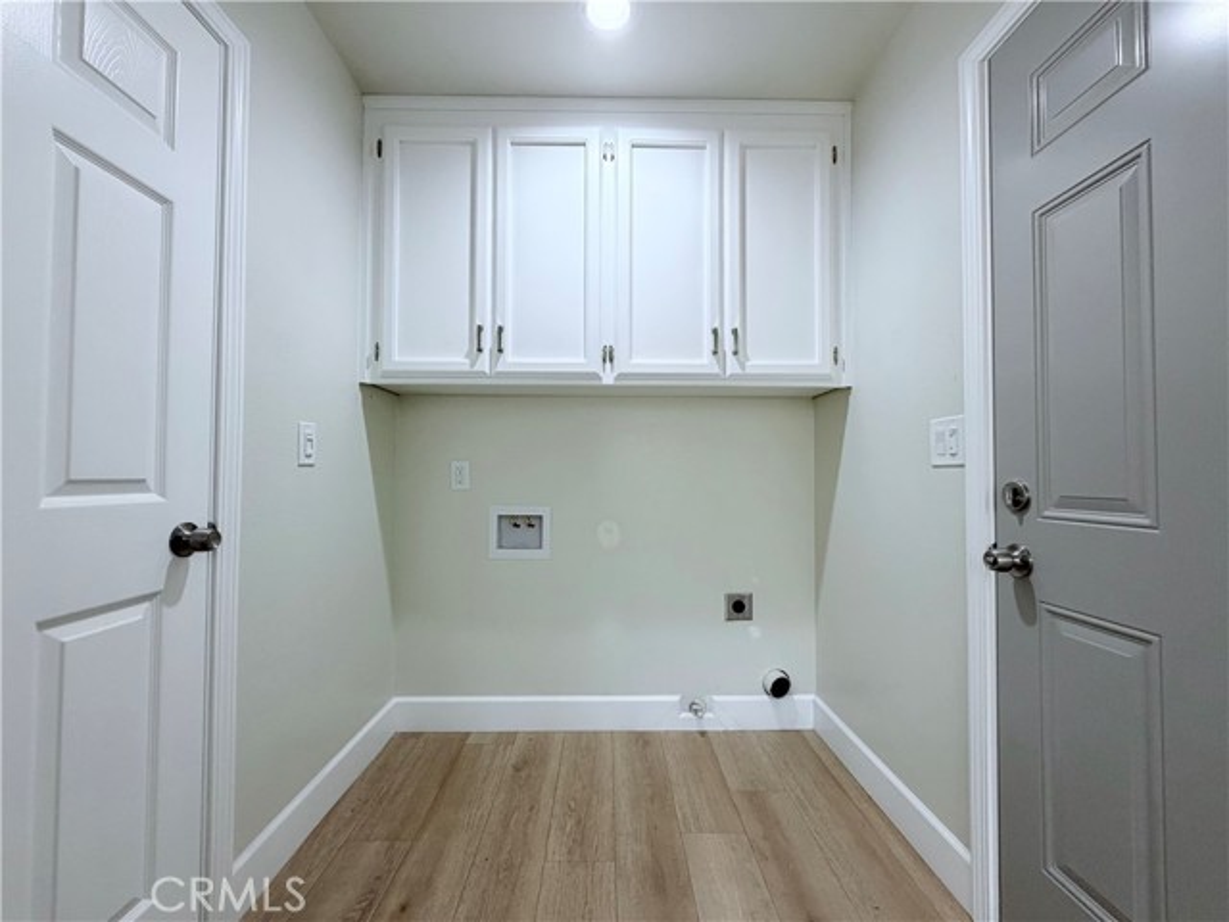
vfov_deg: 85.7
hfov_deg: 102.1
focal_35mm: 14
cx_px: 614
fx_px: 497
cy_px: 461
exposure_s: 1/120
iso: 250
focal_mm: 2.22
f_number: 2.2
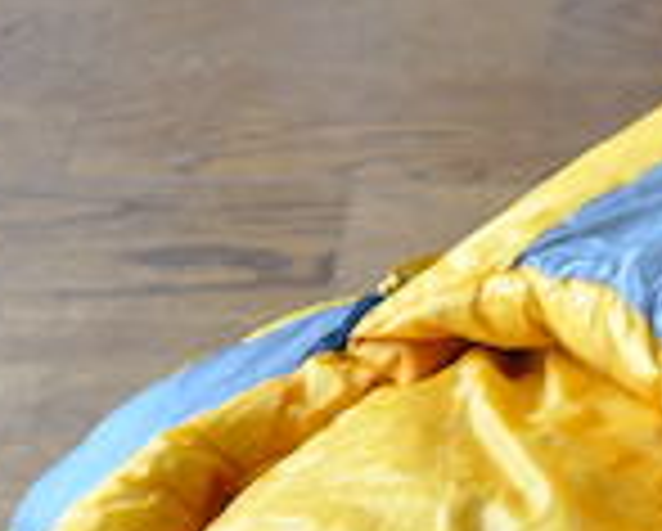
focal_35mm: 214
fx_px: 4199
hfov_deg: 8.7
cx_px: 1157
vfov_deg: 7.1
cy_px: 826
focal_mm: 35
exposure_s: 1/30
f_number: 1.8
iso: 400
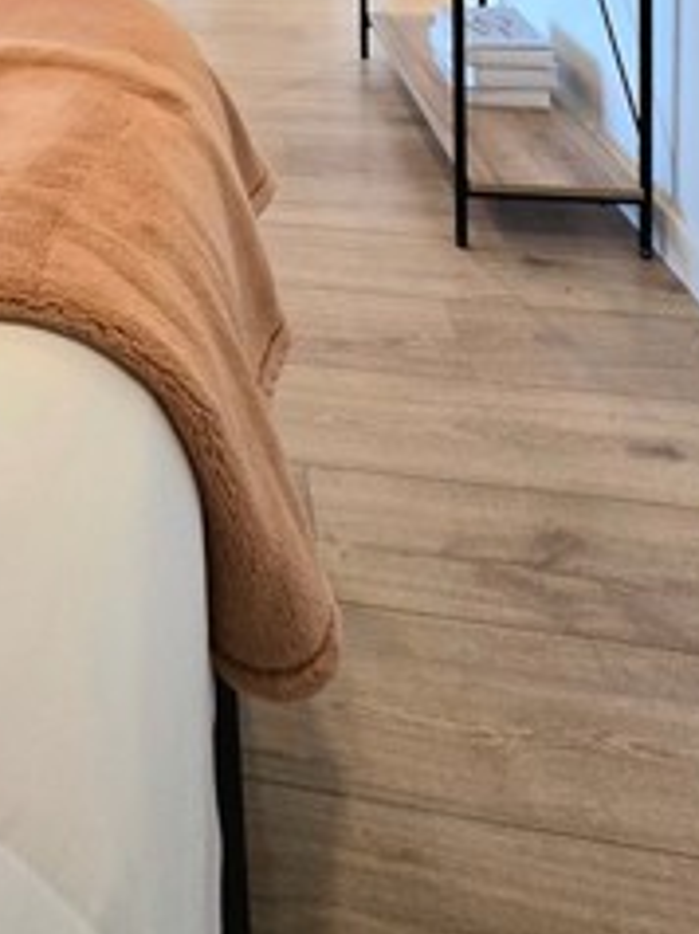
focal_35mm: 35
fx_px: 944
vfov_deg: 37.6
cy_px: -220
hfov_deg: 36.5
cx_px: 0
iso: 80
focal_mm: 1.7
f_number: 2.2
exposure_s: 1/60.2
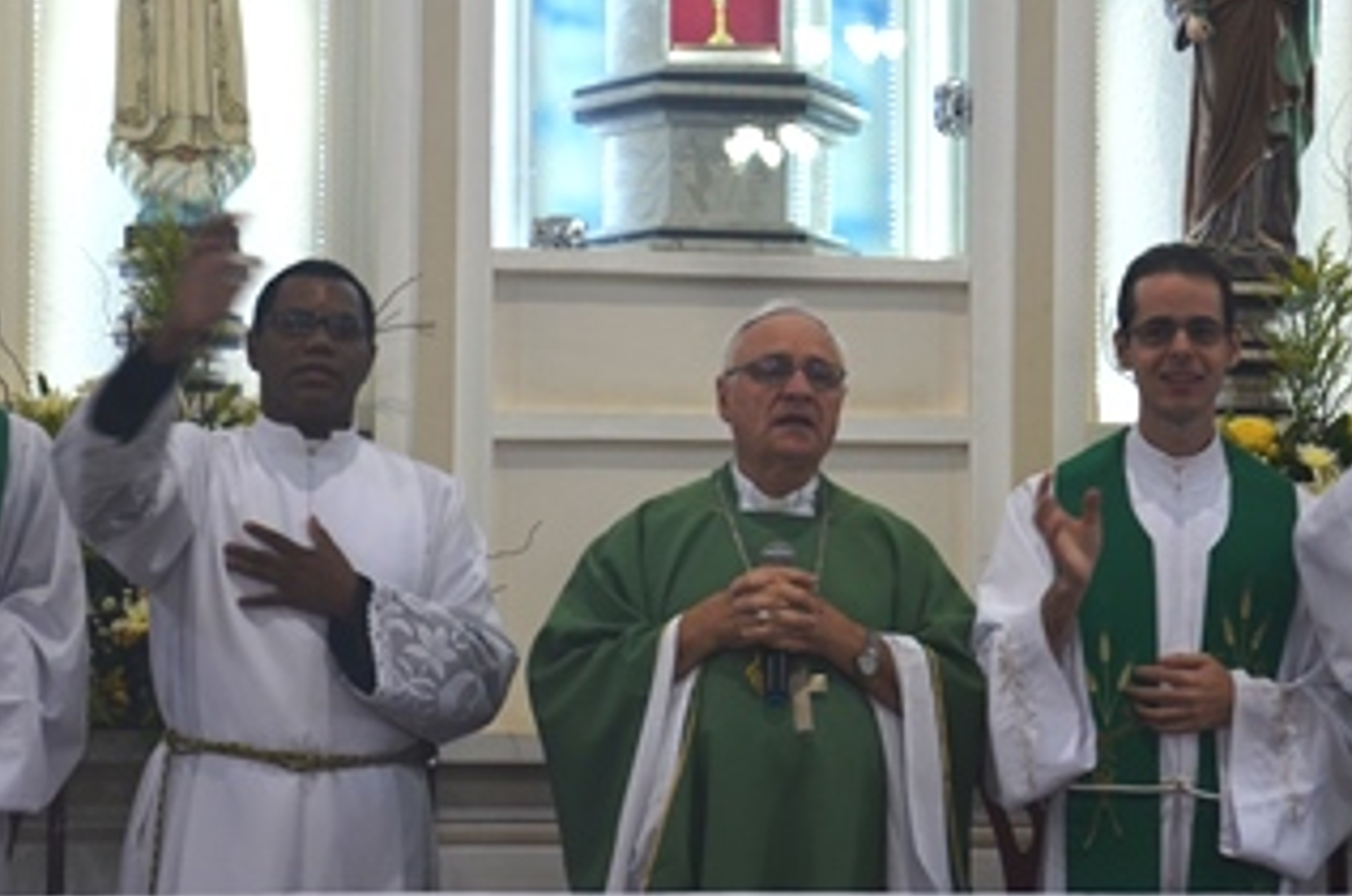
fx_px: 4872
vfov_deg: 10.5
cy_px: 273
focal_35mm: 130
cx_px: 742
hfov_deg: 15.8
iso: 560
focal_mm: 50
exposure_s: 1/60
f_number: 5
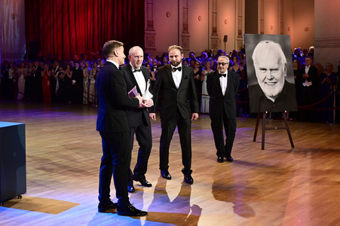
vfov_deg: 35.0
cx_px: 170
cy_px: 113
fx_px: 359
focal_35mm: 38
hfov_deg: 50.7
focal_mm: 38
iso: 3200
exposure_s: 1/160
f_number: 4
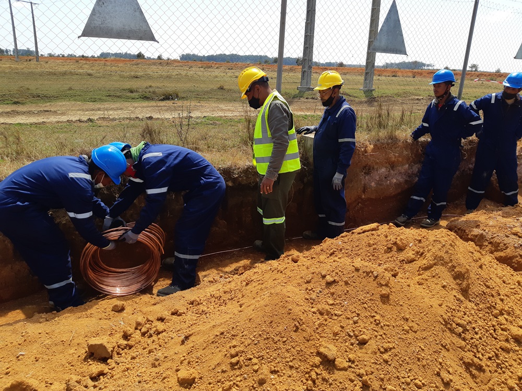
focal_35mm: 26
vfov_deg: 53.1
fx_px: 392
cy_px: 196
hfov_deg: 67.3
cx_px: 261
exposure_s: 1/1433
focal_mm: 3.93
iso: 40
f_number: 1.7
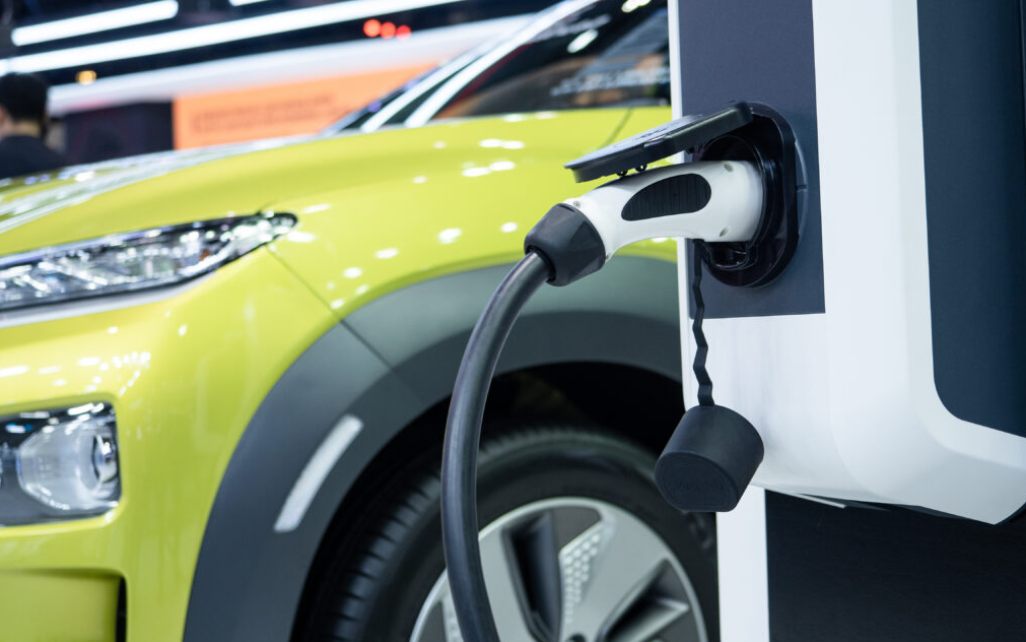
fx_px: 1622
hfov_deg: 35.1
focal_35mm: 58
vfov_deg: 22.4
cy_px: 282
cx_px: 509
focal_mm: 27
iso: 200
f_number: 2.8
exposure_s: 1/100
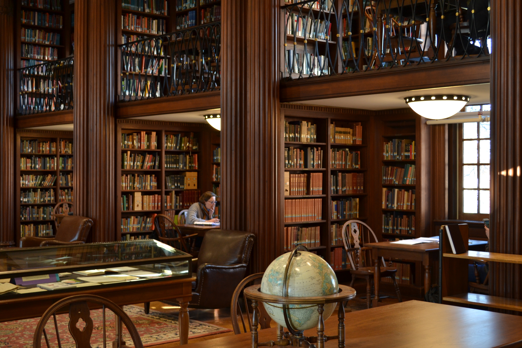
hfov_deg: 38.9
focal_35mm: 51
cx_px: 261
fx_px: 739
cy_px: 174
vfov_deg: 26.5
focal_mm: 34
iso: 400
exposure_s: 1/40
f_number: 5
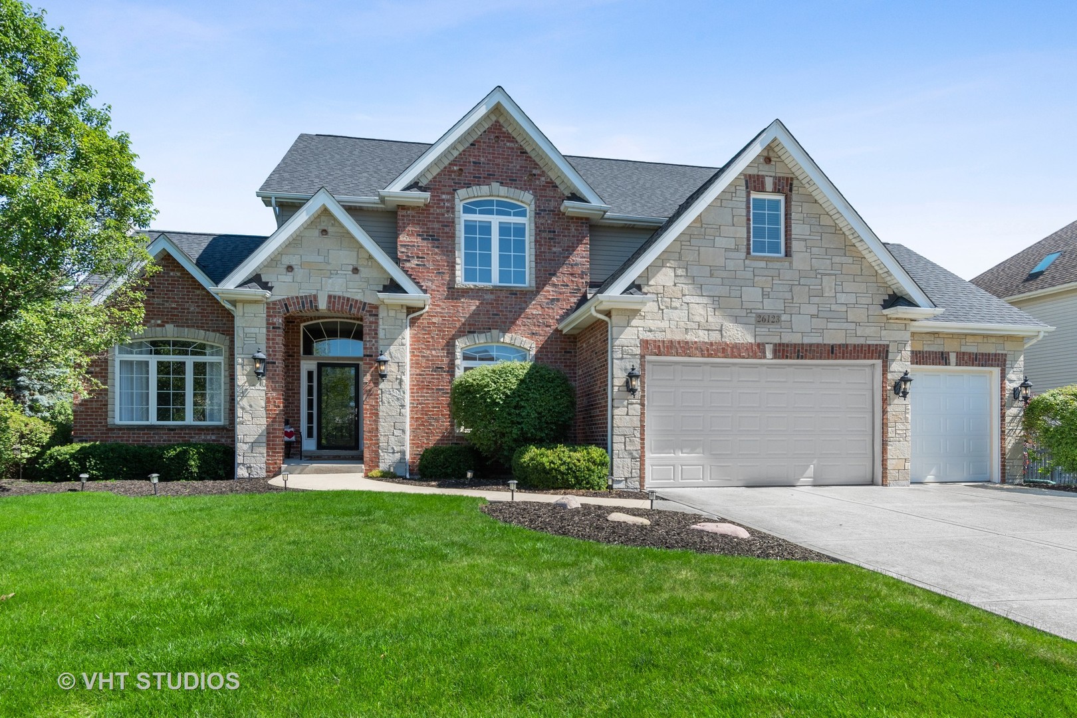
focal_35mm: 21
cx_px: 538
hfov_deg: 81.2
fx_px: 628
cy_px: 359
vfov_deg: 59.5
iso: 250
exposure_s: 1/800
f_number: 8
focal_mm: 14
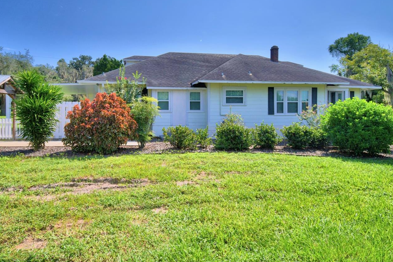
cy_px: 112
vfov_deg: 64.2
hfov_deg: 86.5
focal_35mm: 19
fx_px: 207
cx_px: 172
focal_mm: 10
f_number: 4.5
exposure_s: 1/1600
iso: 100
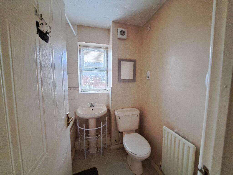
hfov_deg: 106.2
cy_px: 88
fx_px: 88
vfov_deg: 89.9
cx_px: 116
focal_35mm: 13
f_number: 2.2
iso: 400
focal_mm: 1.74
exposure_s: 1/25
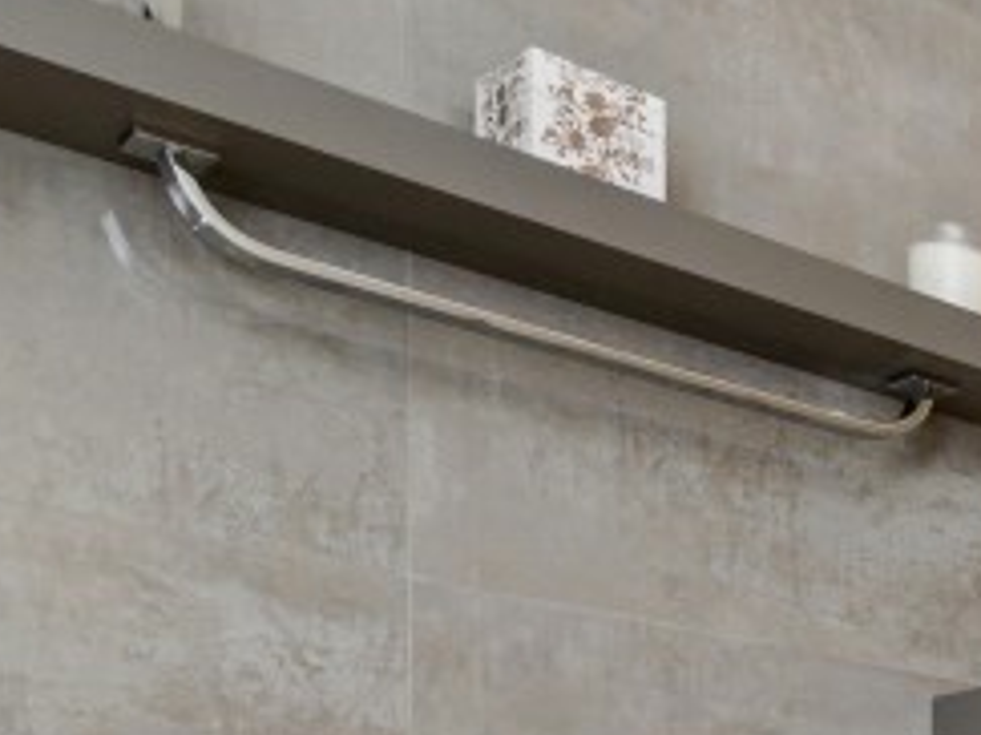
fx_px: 1813
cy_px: 1050
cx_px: 1877
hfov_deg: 19.7
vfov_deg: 20.2
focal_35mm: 64
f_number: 5.6
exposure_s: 1/100
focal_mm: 14
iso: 400
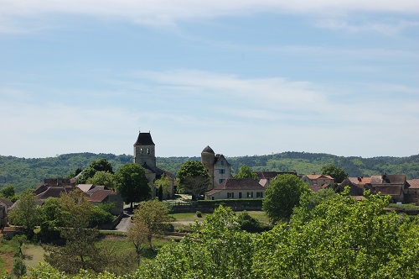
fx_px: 959
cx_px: 210
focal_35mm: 82
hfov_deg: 24.6
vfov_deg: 16.5
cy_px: 140
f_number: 10
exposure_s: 1/320
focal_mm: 55
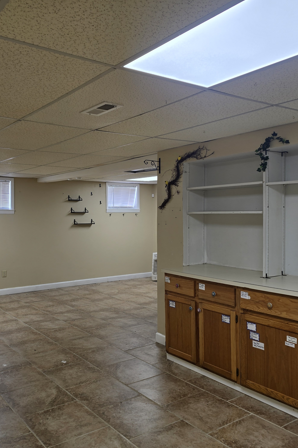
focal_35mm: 32
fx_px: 397
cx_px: 116
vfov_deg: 58.7
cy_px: 224
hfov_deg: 40.9
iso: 40
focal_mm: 6.3
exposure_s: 1/120
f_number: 1.7
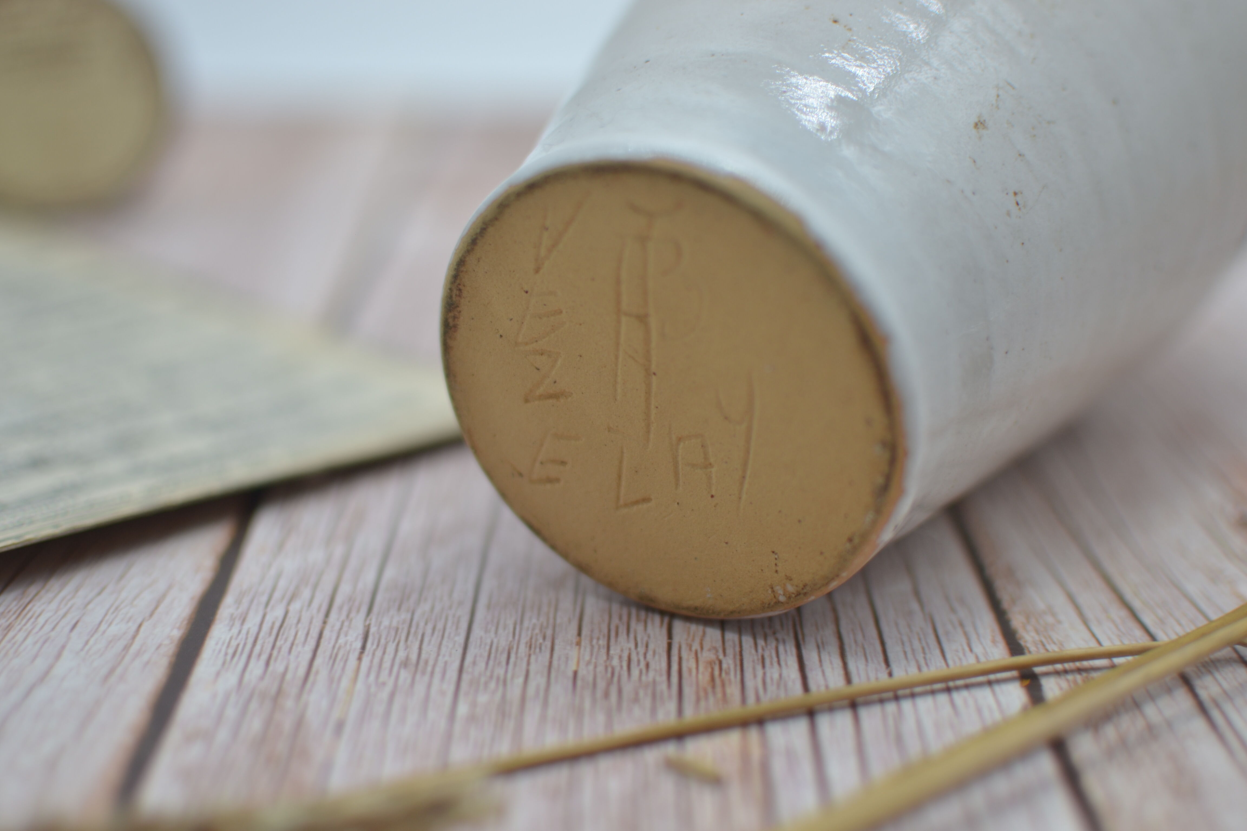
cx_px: 624
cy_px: 416
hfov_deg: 37.9
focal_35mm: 52
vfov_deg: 25.8
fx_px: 1818
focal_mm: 35
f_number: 1.8
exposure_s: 1/500
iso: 100
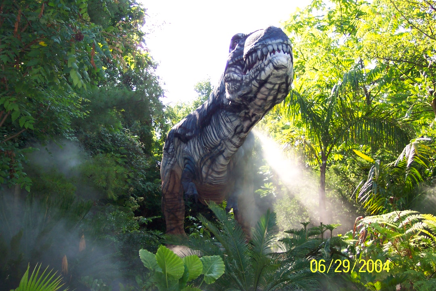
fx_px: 460
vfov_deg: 35.1
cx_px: 218
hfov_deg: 50.7
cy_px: 146
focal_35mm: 38
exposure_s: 1/350
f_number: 2.8
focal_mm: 8
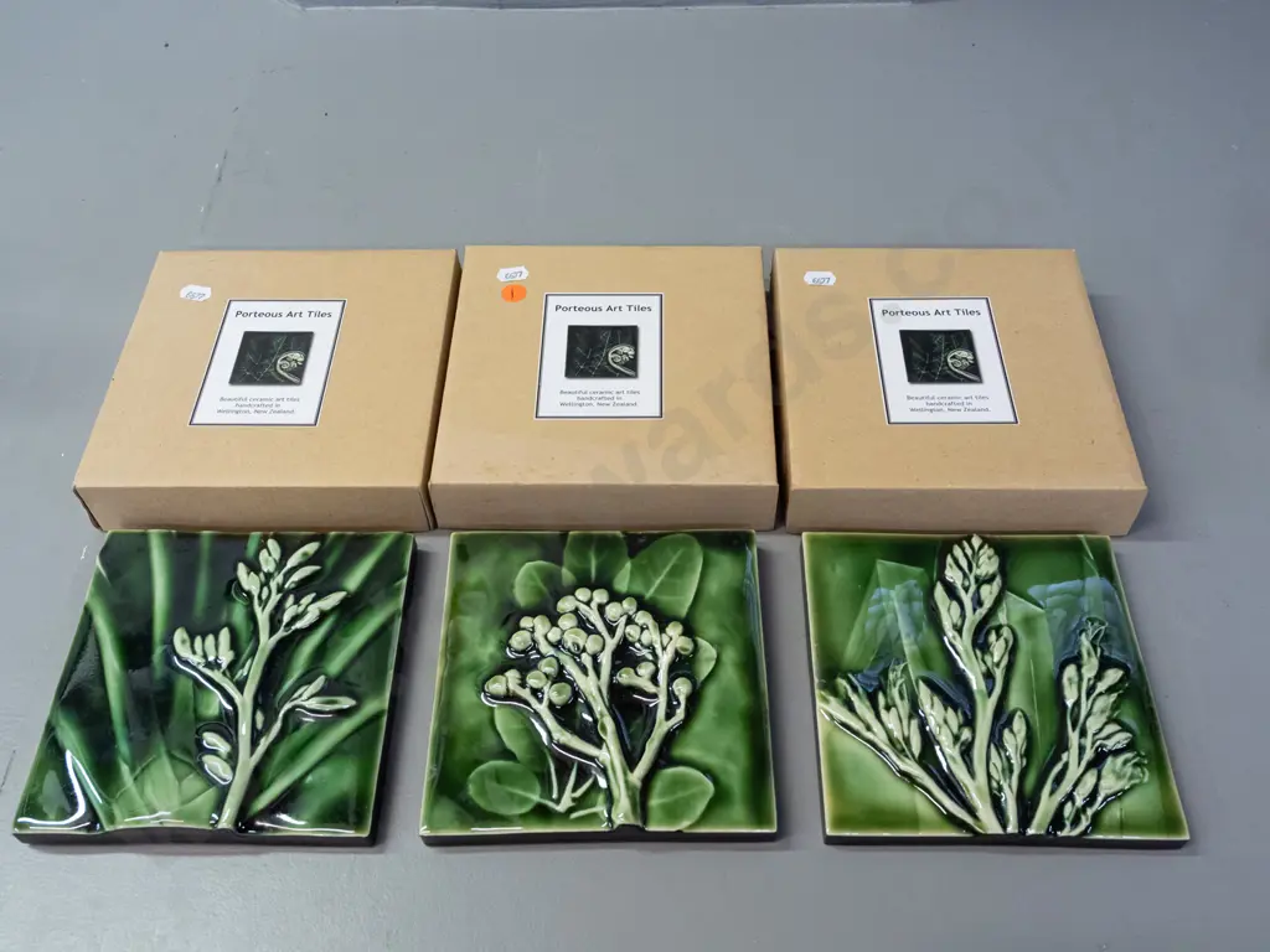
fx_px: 1101
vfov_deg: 46.8
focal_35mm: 30
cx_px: 635
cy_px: 476
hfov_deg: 60.0
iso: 3200
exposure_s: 1/125
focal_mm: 15
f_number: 5.6
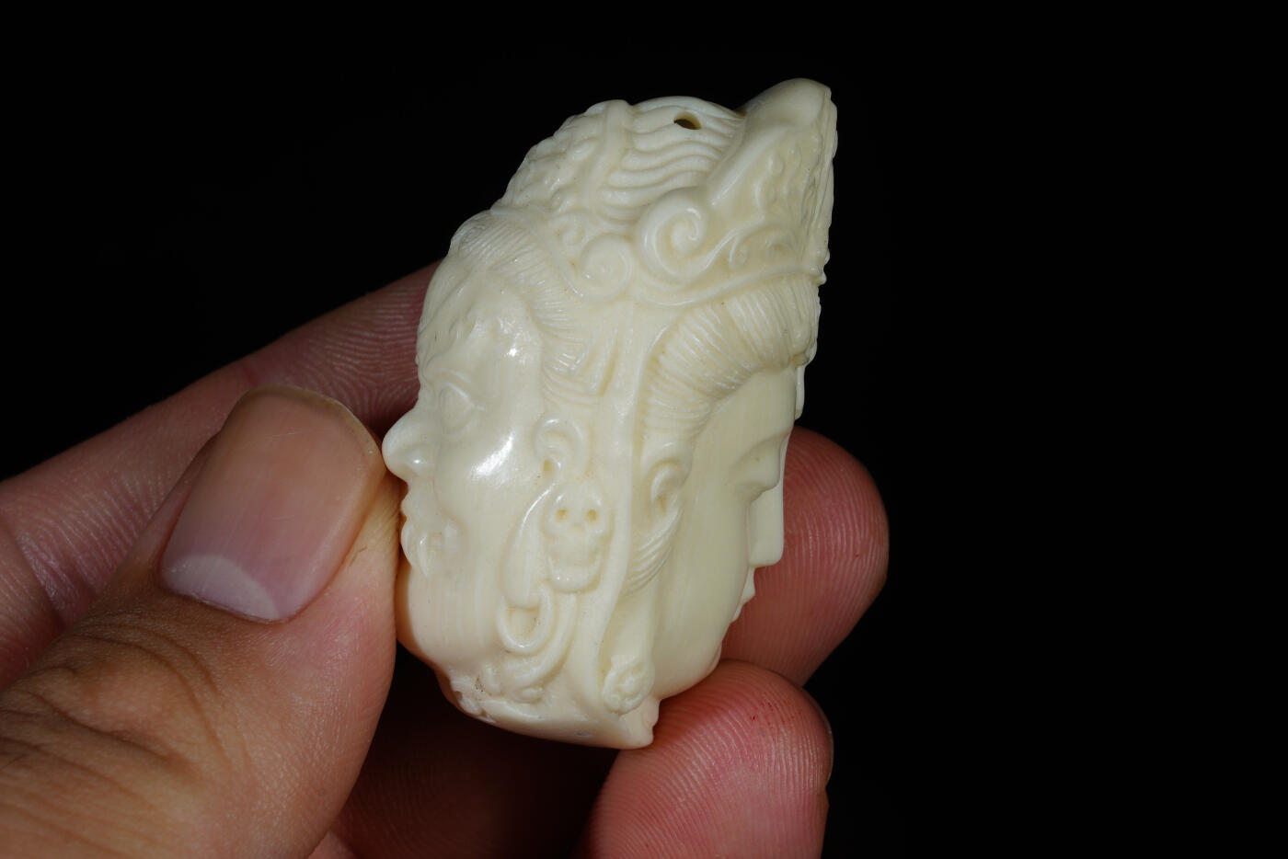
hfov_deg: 13.1
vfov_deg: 8.7
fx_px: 5618
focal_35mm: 157
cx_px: 644
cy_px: 430
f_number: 20
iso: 100
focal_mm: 105
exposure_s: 1/160
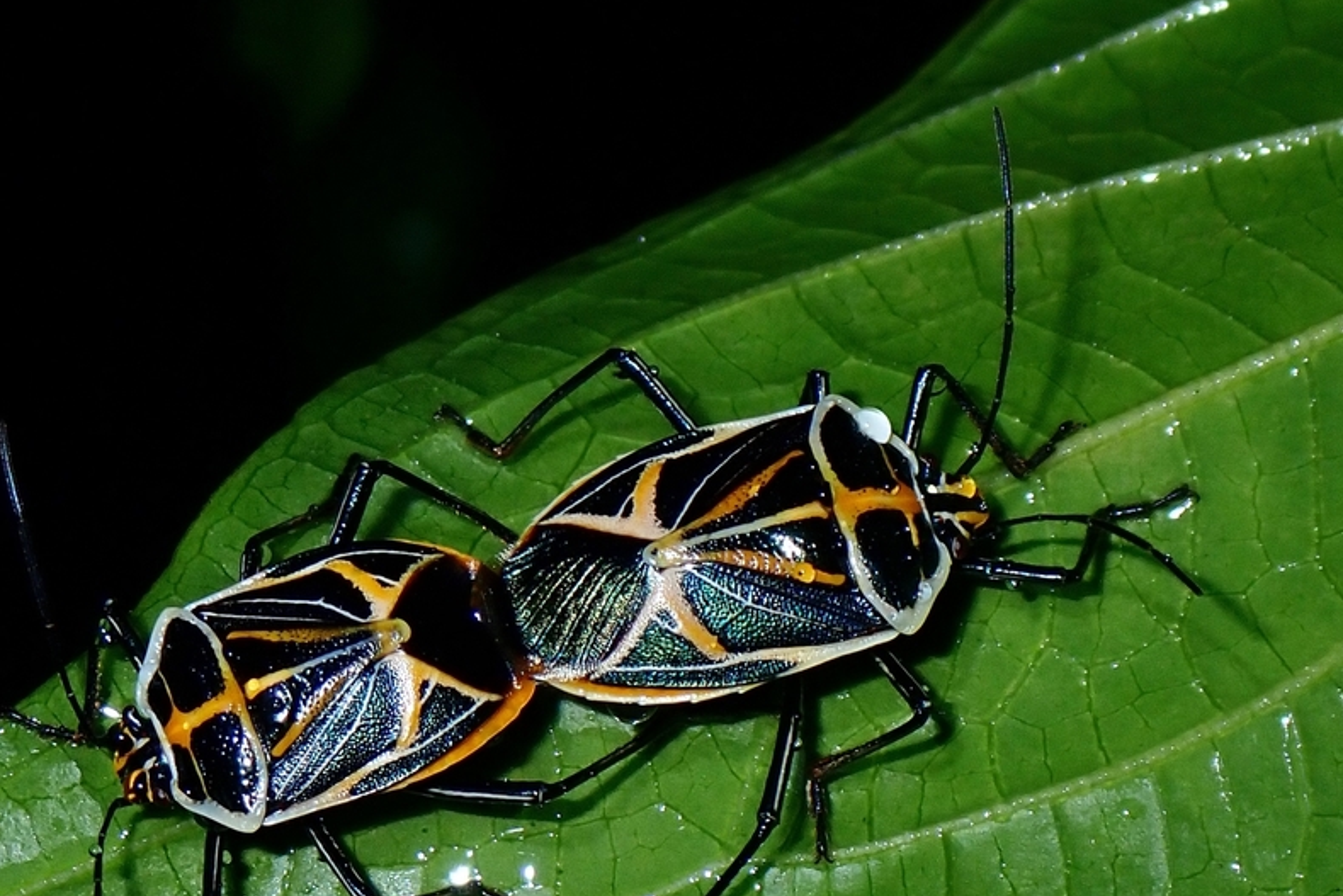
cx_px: 517
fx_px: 5596
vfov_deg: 9.1
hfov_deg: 13.7
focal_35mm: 150
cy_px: 594
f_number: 6.3
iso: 200
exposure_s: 1/200
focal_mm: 18
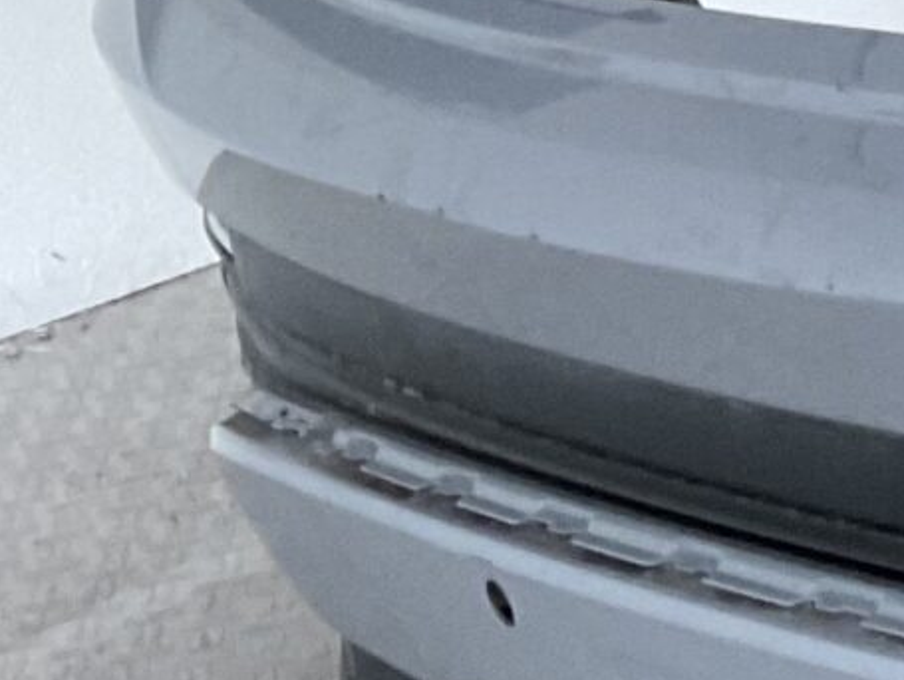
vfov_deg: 9.1
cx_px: 2368
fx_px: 4260
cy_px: 227
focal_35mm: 163
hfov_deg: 10.1
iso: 64
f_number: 1.8
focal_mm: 3
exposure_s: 1/50
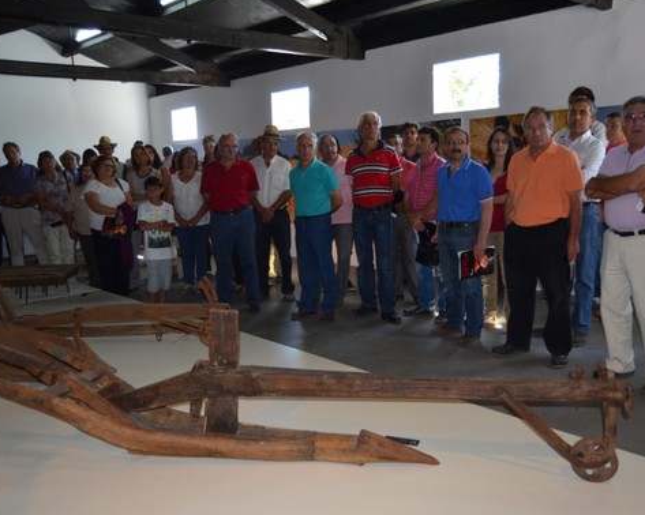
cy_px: 255
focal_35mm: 31
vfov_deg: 47.1
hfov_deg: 57.2
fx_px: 592
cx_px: 310
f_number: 3.5
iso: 400
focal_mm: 18
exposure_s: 1/100
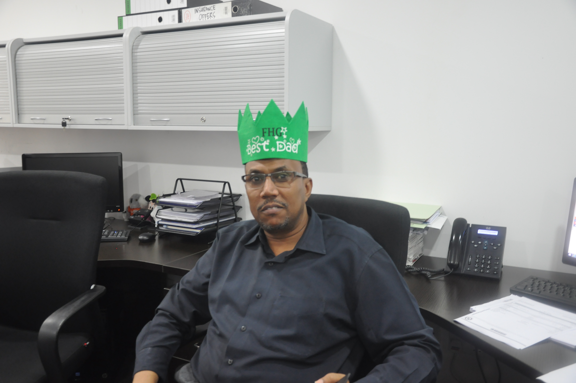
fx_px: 527
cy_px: 192
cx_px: 288
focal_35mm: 33
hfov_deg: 57.3
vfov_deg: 39.9
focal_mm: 22
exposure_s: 1/15
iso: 800
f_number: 4
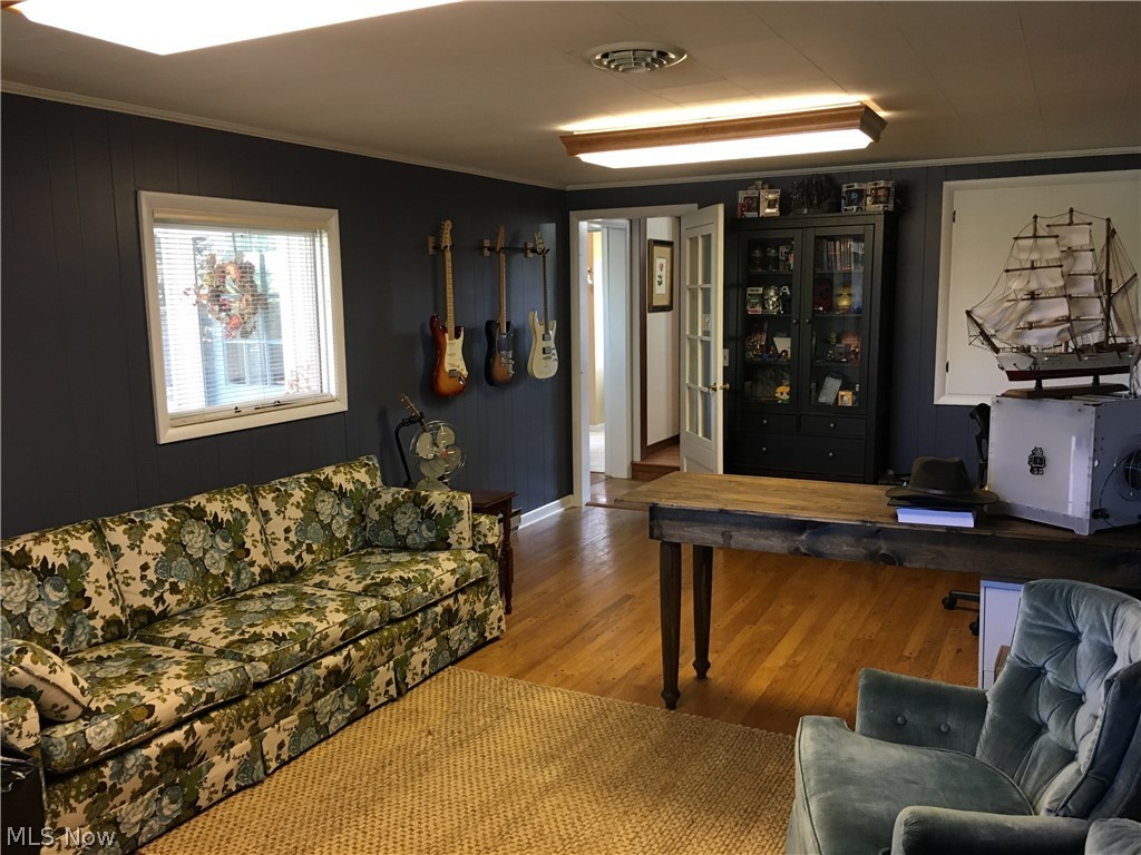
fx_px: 956
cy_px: 428
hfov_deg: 61.7
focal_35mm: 29
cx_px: 570
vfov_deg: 48.2
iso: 125
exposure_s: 1/30
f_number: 2.2
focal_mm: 4.15
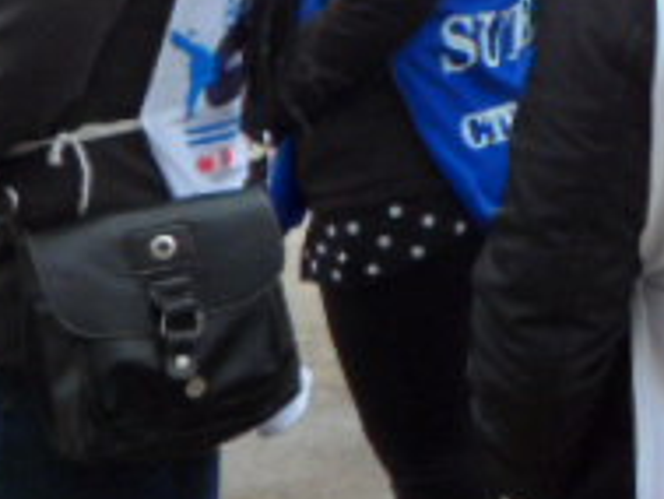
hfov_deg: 9.9
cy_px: -327
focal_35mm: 173
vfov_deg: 8.3
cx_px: 1634
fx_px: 3321
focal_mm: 5.7
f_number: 3.7
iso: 80
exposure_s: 1/250
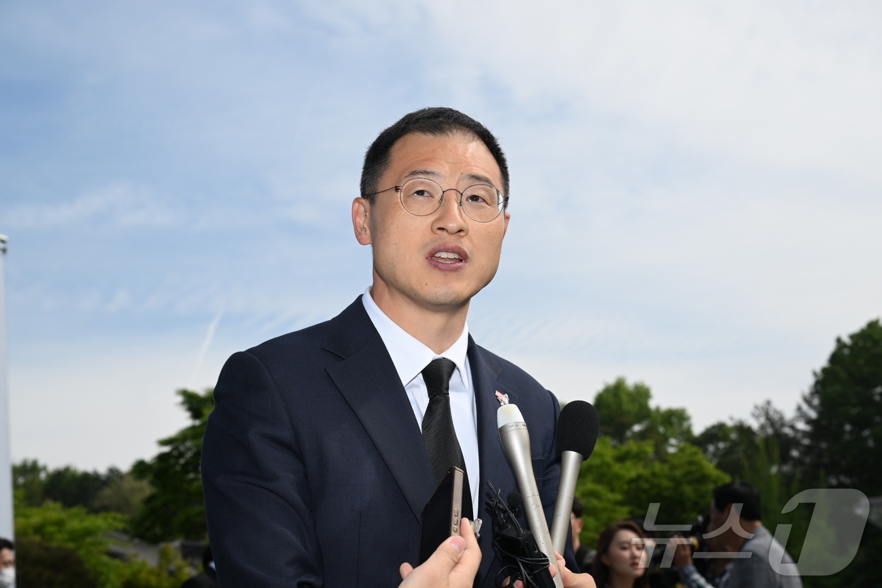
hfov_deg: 32.9
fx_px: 1494
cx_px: 441
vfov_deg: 22.3
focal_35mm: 61
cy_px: 294
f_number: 9
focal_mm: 61
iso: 90
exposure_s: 1/250
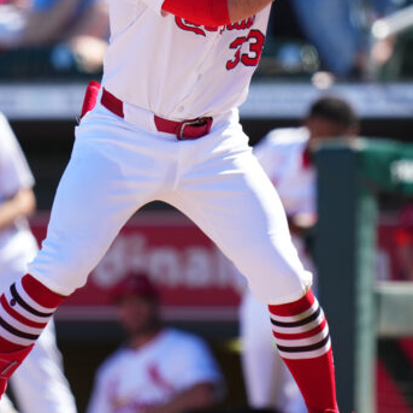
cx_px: 165
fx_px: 13687
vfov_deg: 1.7
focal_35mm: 1014
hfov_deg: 1.7
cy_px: 119
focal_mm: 400
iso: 500
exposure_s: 1/4000
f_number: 2.8
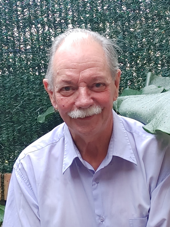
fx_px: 491
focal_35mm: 75
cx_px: 85
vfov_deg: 26.0
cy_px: 114
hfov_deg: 19.6
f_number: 1.8
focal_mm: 4.81
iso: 150
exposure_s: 1/50
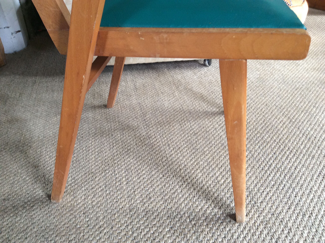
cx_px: 162
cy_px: 122
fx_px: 300
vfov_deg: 44.1
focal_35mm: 32
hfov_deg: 56.9
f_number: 2.4
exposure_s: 1/25
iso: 64
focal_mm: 3.3
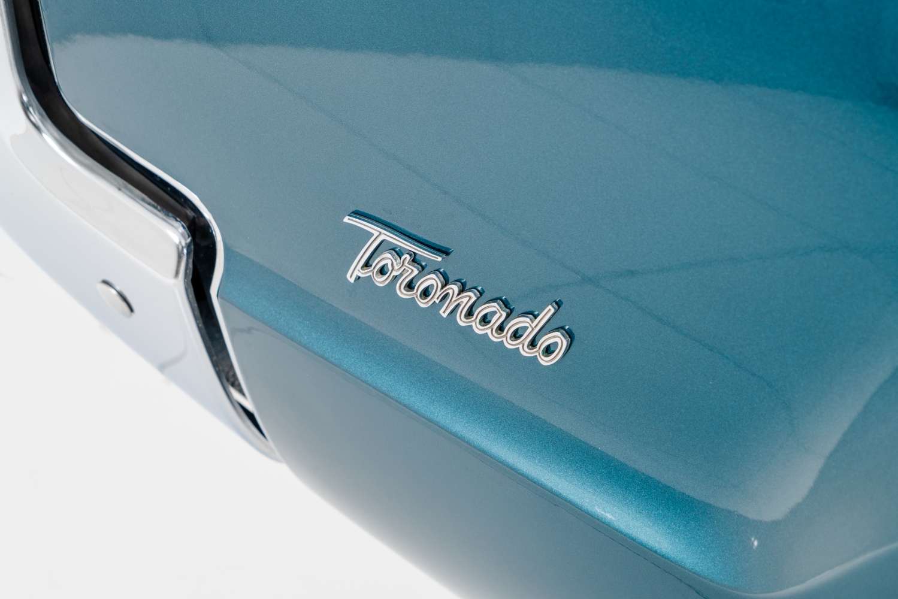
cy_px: 300
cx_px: 449
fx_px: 2744
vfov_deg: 12.5
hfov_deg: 18.6
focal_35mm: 110
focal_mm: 110
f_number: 10
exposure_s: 1/40
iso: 320
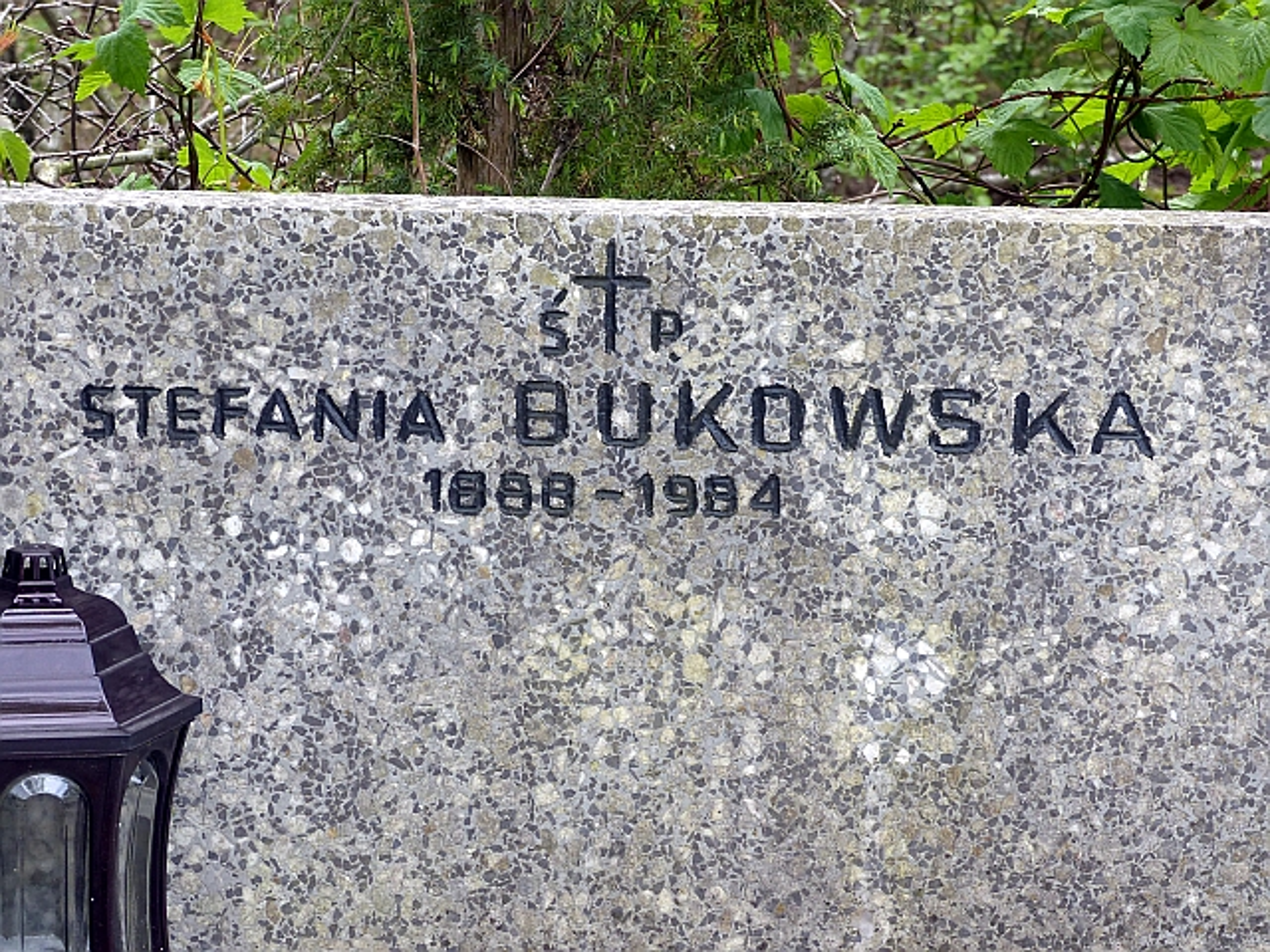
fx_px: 5136
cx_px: 635
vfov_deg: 10.6
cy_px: 476
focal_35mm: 140
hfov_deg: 14.1
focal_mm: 25.2
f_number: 4
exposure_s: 1/125
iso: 100
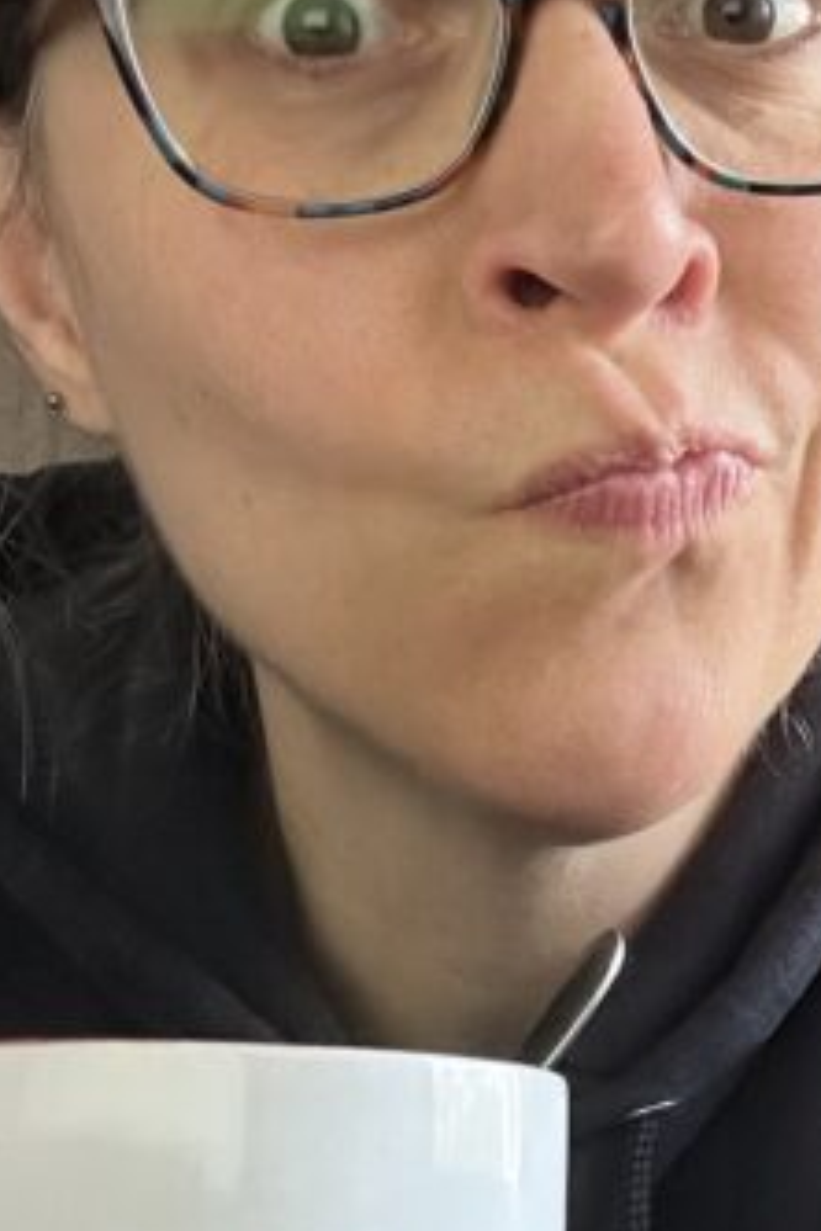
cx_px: 684
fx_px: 2565
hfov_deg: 18.0
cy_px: 1042
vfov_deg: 26.3
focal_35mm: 75
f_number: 1.9
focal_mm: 2.69
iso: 320
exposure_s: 1/42
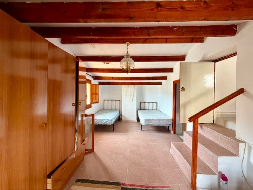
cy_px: 95
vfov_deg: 85.7
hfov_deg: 102.1
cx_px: 126
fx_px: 102
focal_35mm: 14
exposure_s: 1/63
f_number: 2.2
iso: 320
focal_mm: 2.22
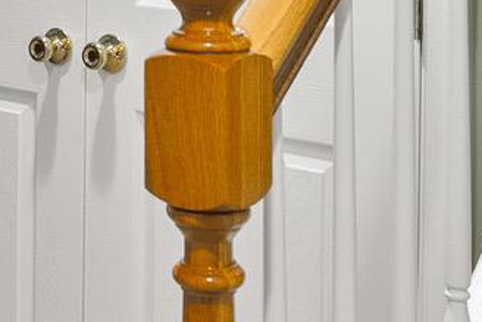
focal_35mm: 100
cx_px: -73
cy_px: -132
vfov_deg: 13.1
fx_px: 1339
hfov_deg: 19.4
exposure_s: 1/25
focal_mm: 16
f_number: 4
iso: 800
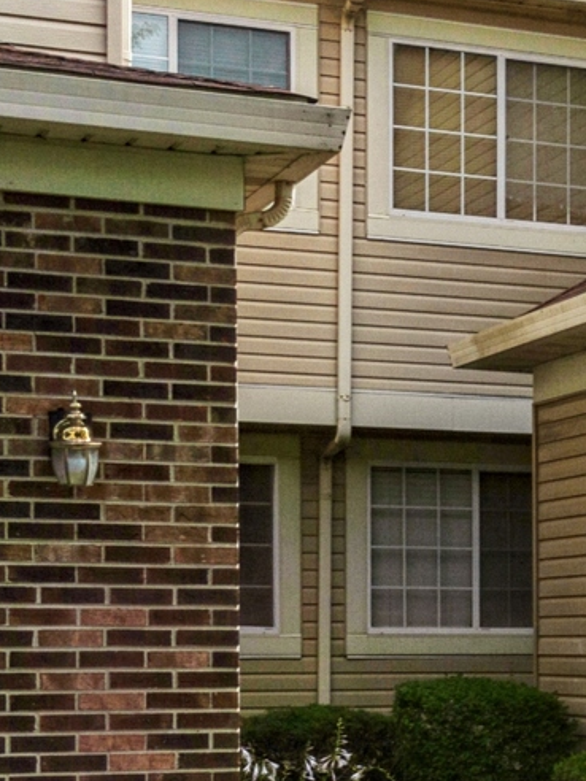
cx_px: 1227
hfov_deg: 11.7
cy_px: 125
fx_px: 2505
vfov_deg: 17.5
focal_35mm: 111
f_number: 8
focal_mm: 35
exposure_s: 1/1250
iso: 200
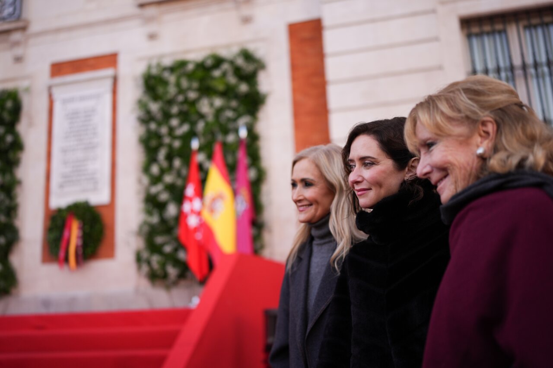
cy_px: 184
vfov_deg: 37.8
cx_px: 276
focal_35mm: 35
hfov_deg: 54.4
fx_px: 538
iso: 250
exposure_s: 1/6400
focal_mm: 35
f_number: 1.4
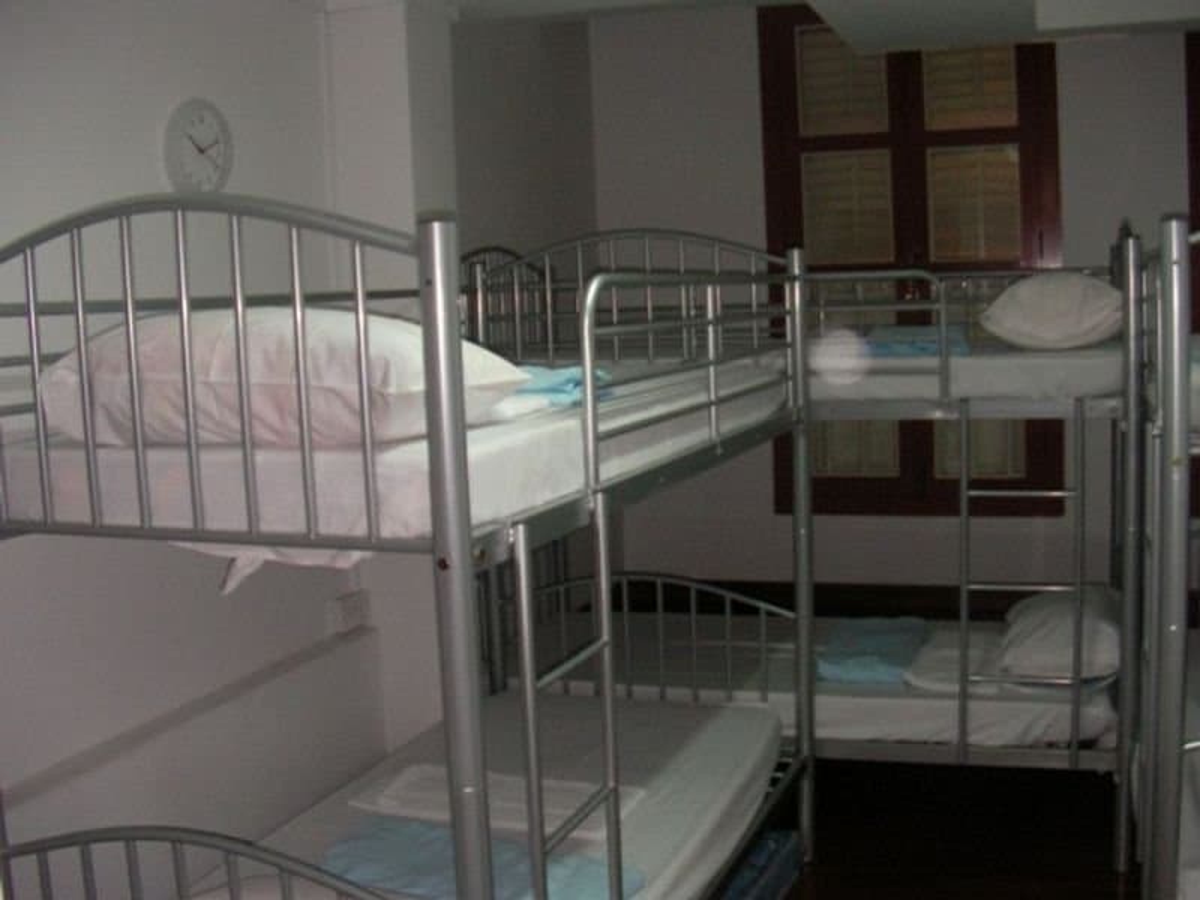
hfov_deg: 45.8
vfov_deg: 35.1
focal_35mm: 41
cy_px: 450
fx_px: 1421
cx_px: 600
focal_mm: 6.3
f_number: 3.5
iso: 268
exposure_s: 1/30
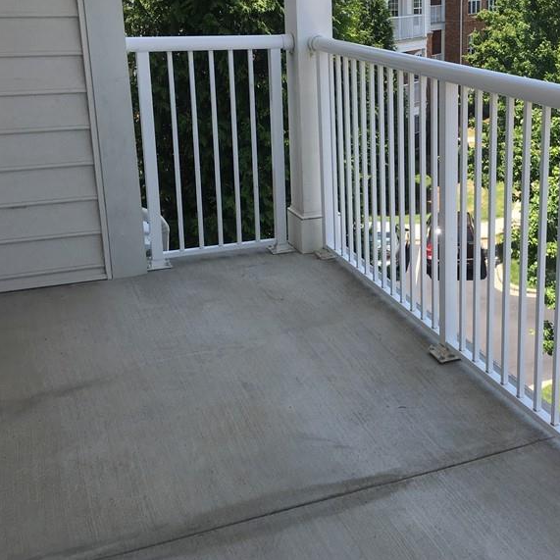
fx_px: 842
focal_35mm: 46
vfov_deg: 36.5
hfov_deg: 35.5
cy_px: 202
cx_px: 453
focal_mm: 4.15
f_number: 2.2
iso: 25
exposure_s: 1/574
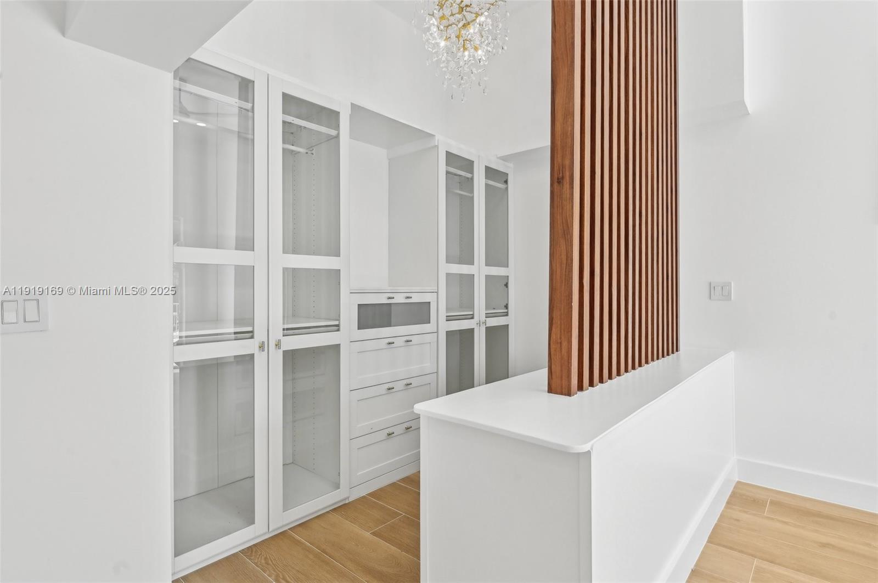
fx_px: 439
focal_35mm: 18
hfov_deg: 90.1
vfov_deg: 67.3
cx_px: 439
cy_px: 292
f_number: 8
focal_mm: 18
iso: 100
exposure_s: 1/50
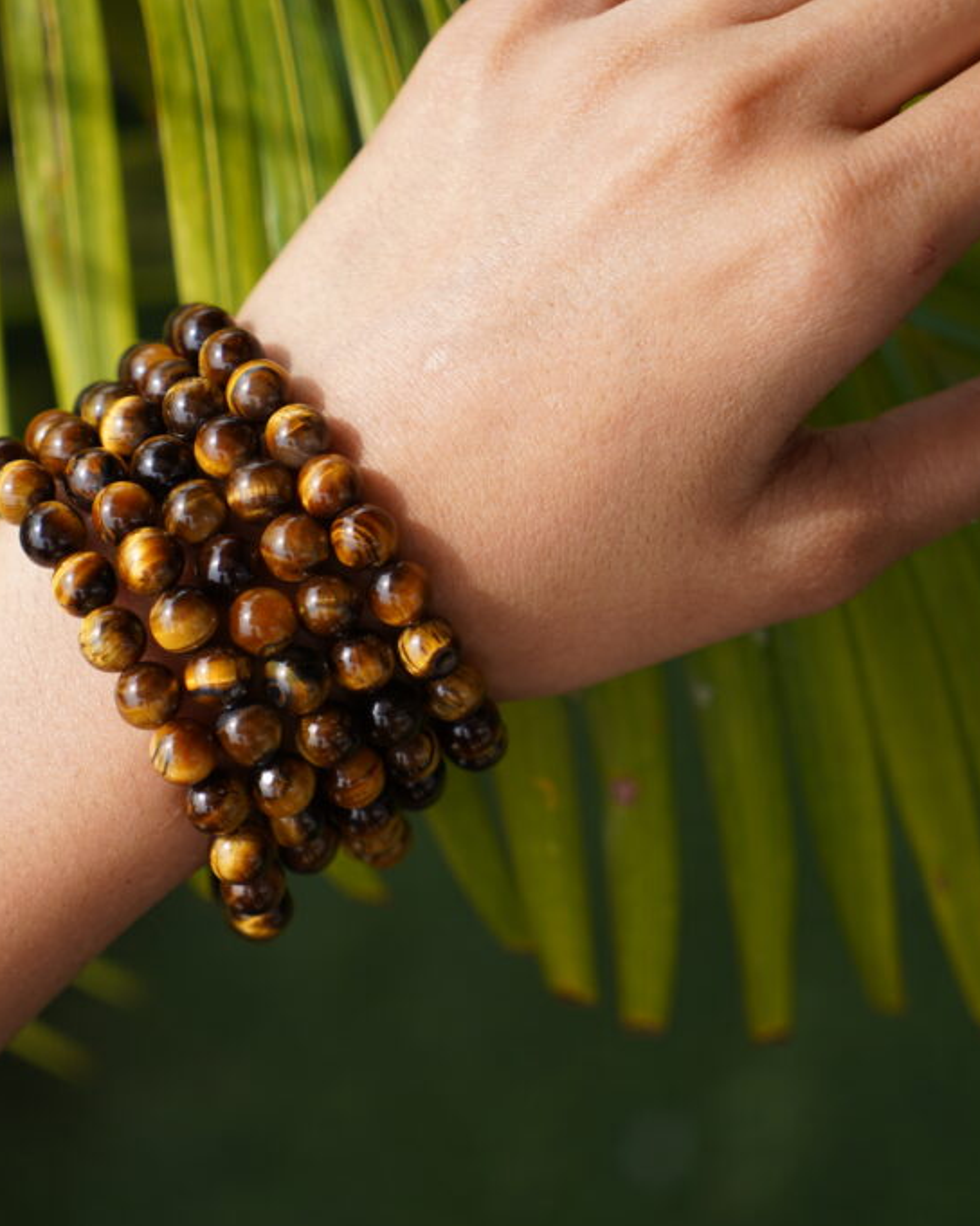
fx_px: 3589
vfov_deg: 19.4
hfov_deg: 15.5
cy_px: 614
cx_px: 250
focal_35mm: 99
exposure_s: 1/320
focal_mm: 70
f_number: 4
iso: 100
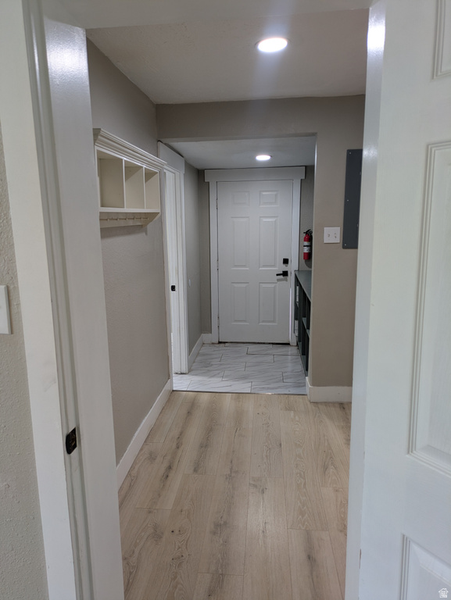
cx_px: 226
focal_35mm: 25
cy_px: 300
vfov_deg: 69.4
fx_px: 434
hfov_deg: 54.9
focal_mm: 5.43
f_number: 1.89
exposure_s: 1/24
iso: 53
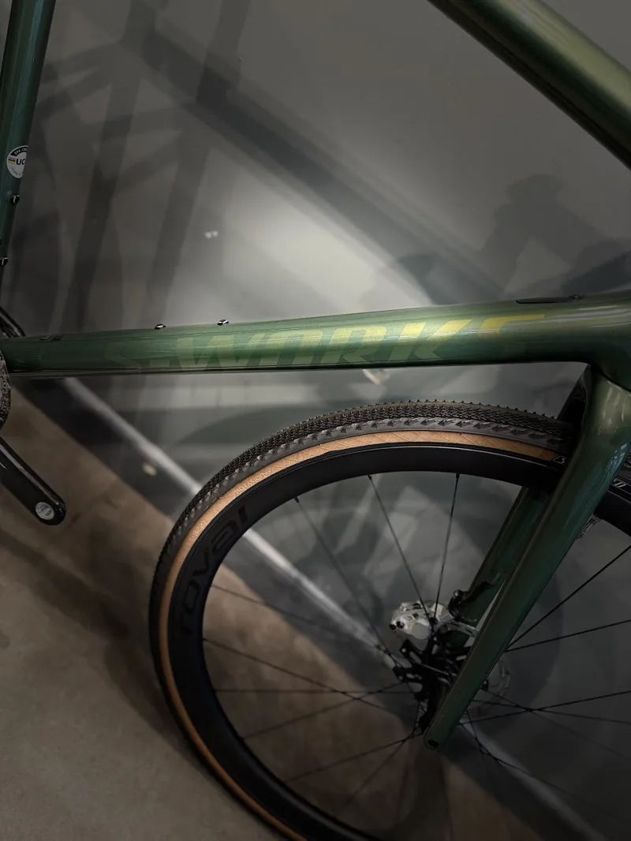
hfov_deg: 56.8
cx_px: 316
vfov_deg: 71.6
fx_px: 583
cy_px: 420
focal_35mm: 24
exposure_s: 1/100
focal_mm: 6.76
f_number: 1.78
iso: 200
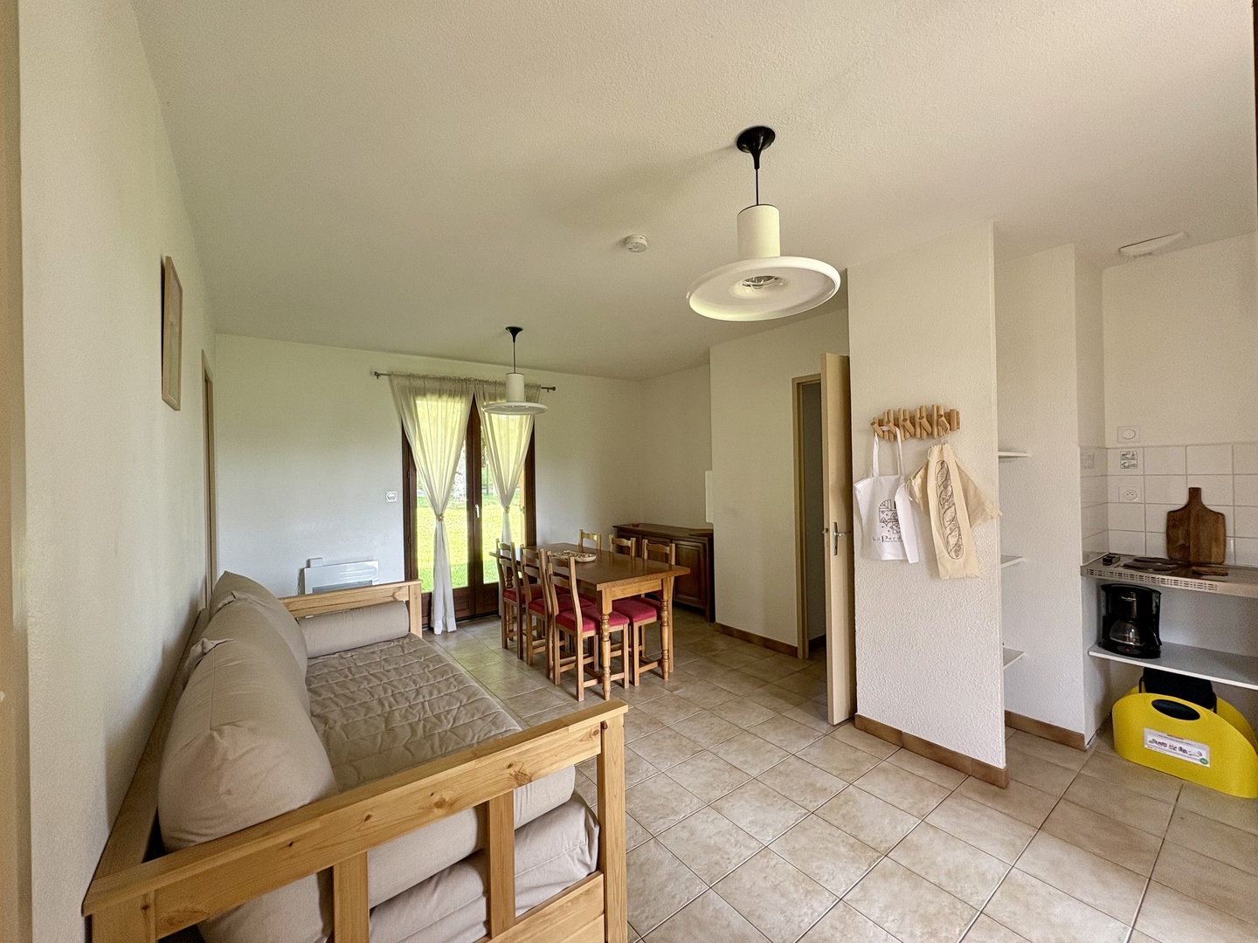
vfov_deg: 85.7
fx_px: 509
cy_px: 472
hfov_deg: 102.1
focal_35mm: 14
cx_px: 629
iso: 125
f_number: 2.2
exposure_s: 1/99
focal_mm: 2.22
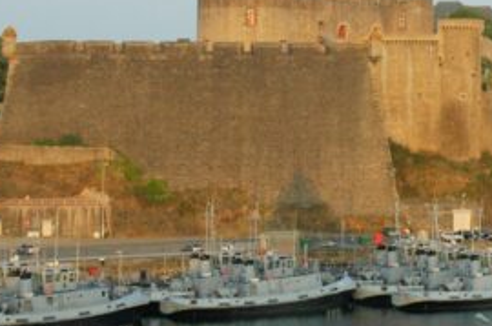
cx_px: 497
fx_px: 1807
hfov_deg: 15.2
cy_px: 63
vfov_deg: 10.3
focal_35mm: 132
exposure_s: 1/125
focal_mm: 31
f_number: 8
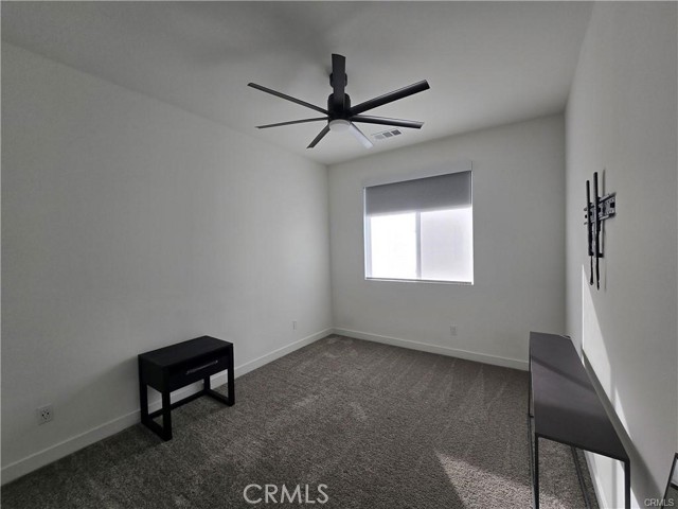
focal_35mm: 13
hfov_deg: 106.2
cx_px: 339
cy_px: 254
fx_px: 255
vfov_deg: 89.9
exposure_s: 1/146
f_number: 2.2
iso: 50
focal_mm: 2.2
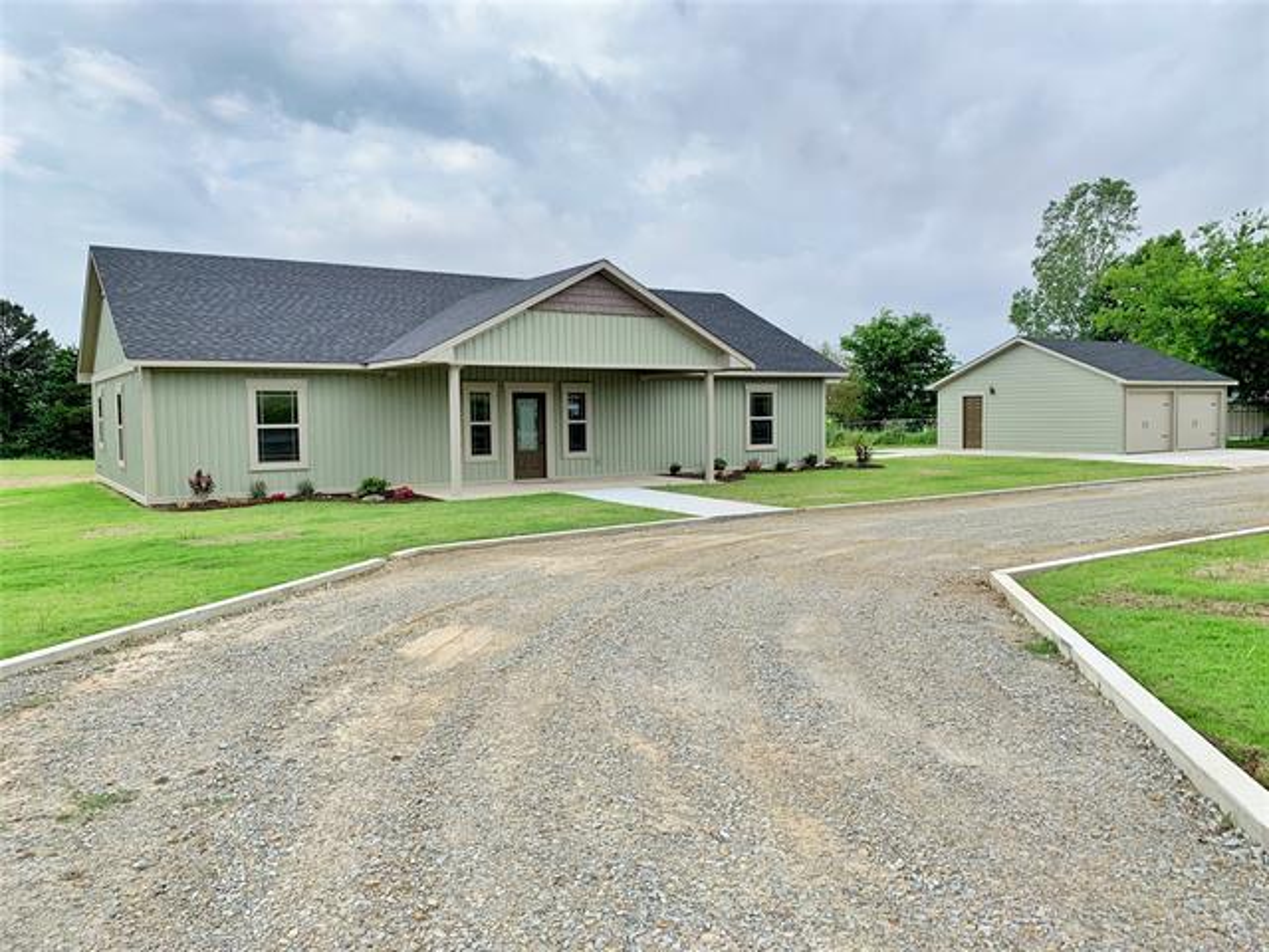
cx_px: 634
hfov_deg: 67.3
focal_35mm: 26
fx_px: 953
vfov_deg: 53.1
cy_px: 476
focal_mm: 4.25
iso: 25
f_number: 1.8
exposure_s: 1/796
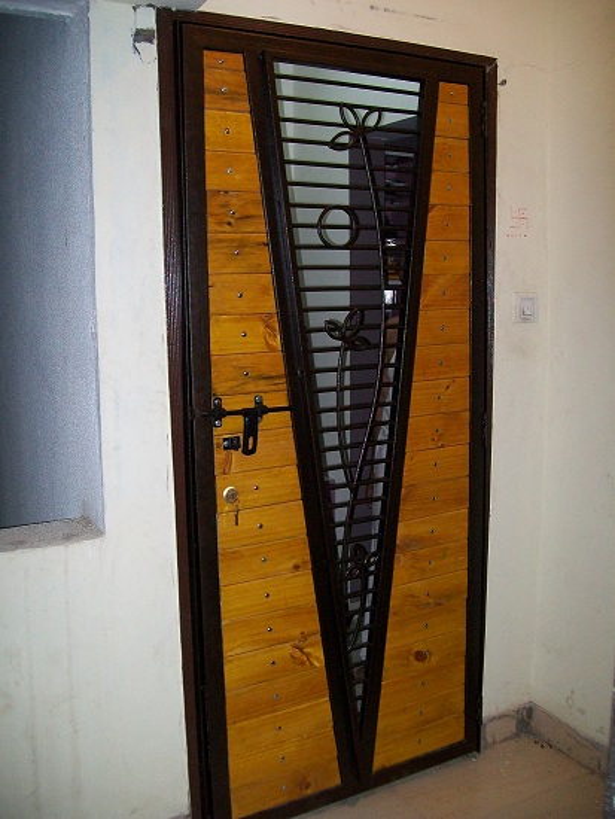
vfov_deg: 53.9
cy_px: 410
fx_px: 805
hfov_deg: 41.8
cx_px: 308
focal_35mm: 34
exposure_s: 1/60
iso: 160
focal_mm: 6.1
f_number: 2.7
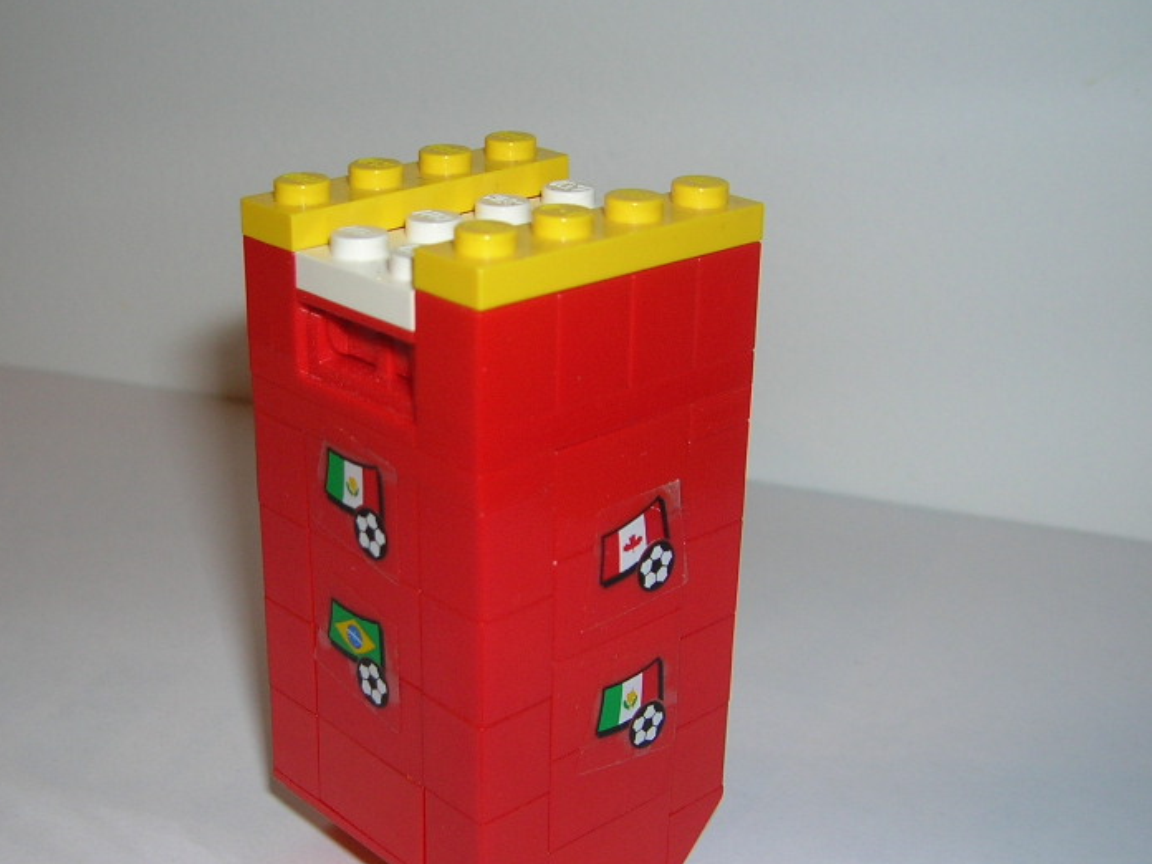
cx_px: 412
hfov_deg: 37.9
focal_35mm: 50
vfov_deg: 29.1
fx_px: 1664
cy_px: 482
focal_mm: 5.7
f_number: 2.9
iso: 50
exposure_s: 1/60.1
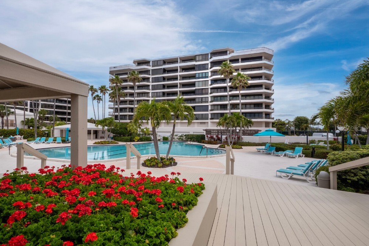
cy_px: 128
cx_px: 189
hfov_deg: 100.4
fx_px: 154
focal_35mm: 15
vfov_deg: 77.3
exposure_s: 1/400
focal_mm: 7
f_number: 11
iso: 400
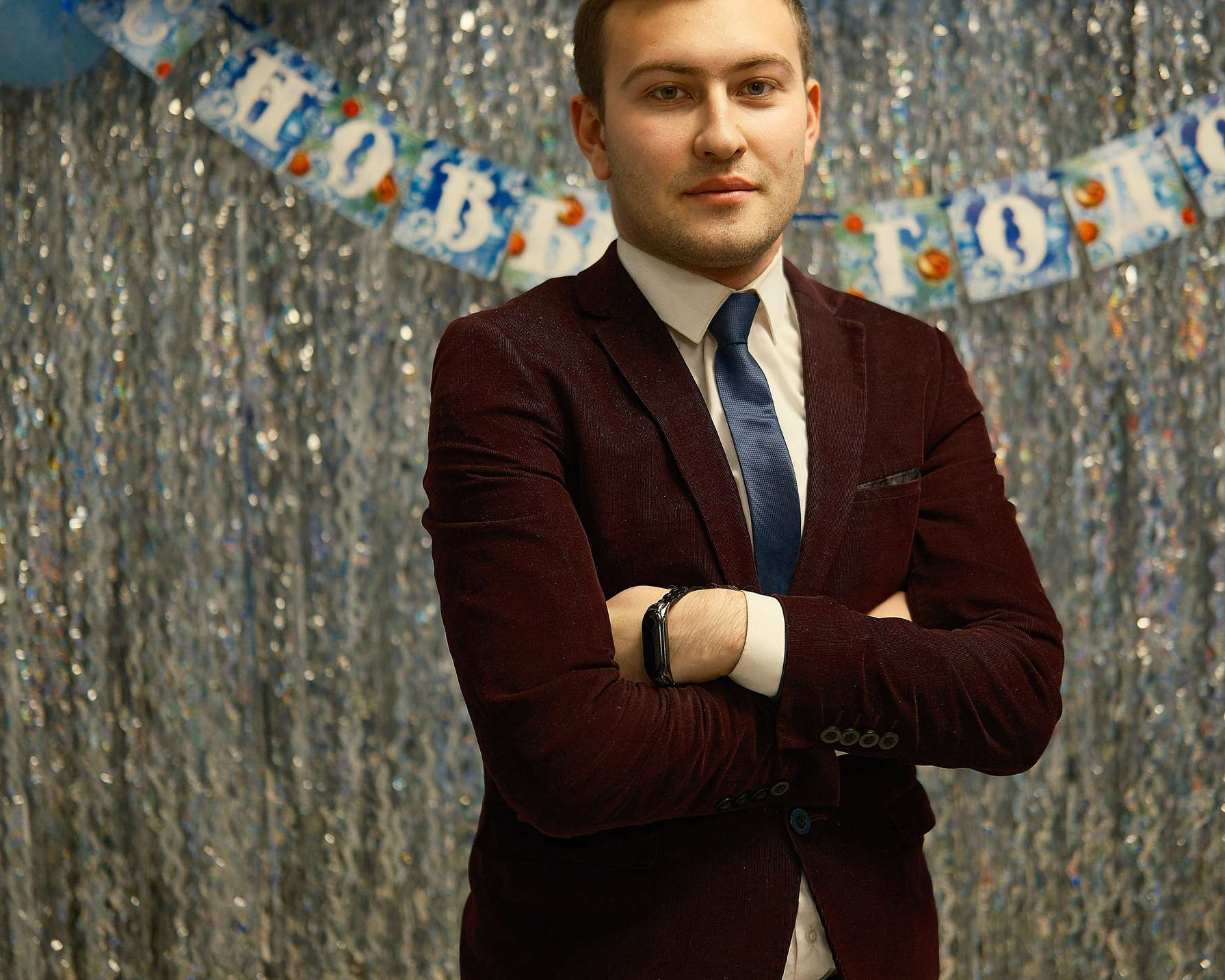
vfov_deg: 27.6
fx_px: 1994
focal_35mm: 55
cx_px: 686
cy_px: 403
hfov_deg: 34.1
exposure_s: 1/500
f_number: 1.2
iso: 640
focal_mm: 27
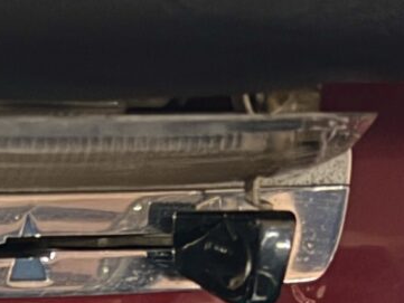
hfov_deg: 11.4
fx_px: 1985
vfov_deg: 8.3
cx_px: -59
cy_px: 581
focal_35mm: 170
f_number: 1.78
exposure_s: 1/13
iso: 1000
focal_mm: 6.76
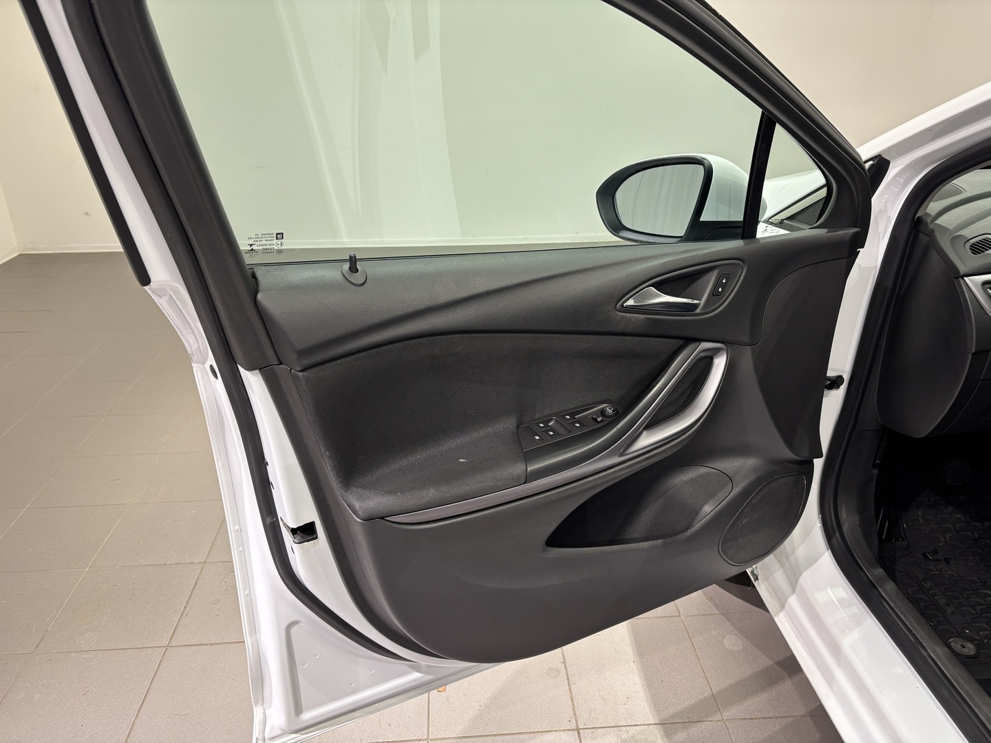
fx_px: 744
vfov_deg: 53.1
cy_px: 372
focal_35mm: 26
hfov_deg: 67.3
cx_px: 496
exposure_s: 1/100
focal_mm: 5.96
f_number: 1.6
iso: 125
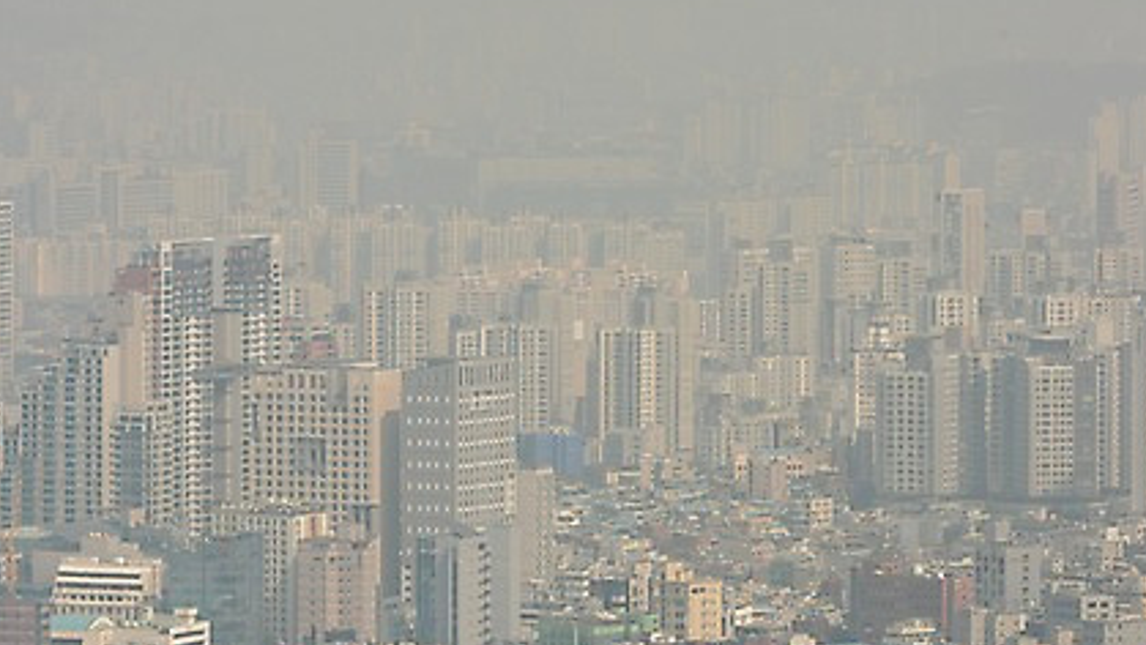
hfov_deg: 7.2
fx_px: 9119
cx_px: 558
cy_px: 161
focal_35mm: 300
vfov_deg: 4.1
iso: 100
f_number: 11
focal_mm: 200
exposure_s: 1/200
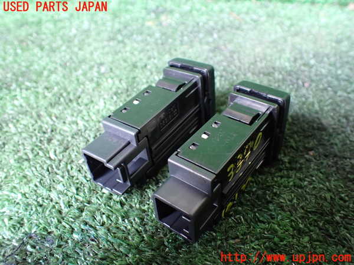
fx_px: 307
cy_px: 132
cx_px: 177
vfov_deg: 46.8
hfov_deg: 60.0
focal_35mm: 30
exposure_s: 1/30
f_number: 2.3
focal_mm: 5.4
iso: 800
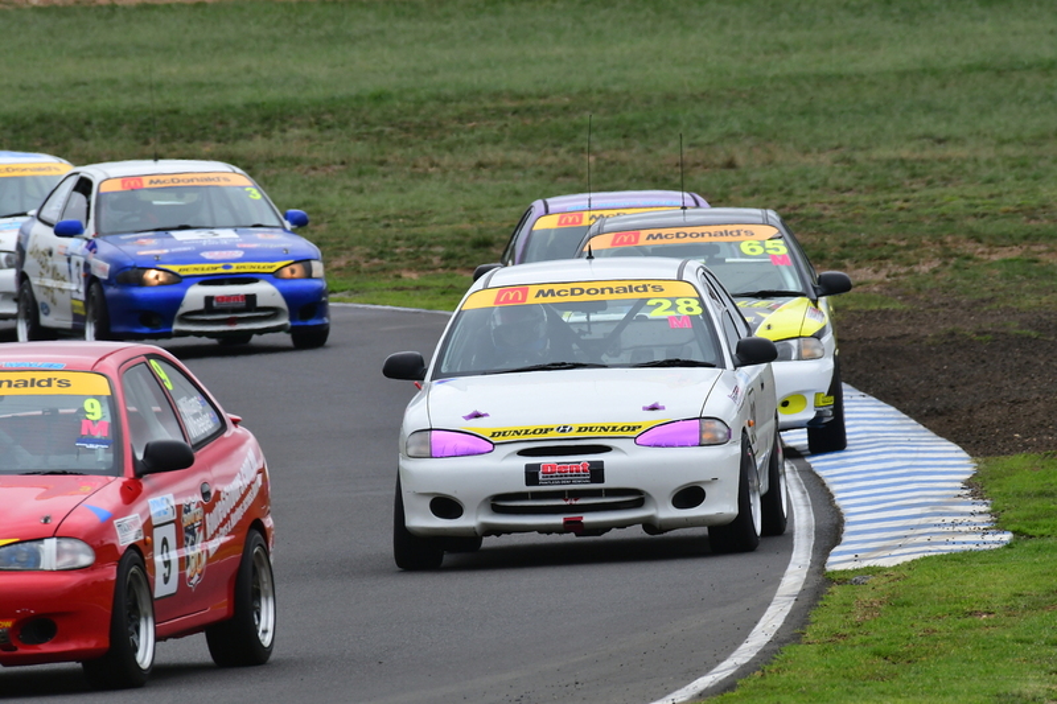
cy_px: 352
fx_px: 21134
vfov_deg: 1.9
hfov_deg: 2.9
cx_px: 528
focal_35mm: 720
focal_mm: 480
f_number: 13
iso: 640
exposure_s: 1/640
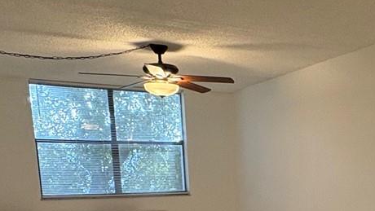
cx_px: 351
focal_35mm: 53
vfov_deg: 21.0
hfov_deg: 36.3
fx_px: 527
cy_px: 260
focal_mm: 2.22
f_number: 2.2
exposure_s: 1/120
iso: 250
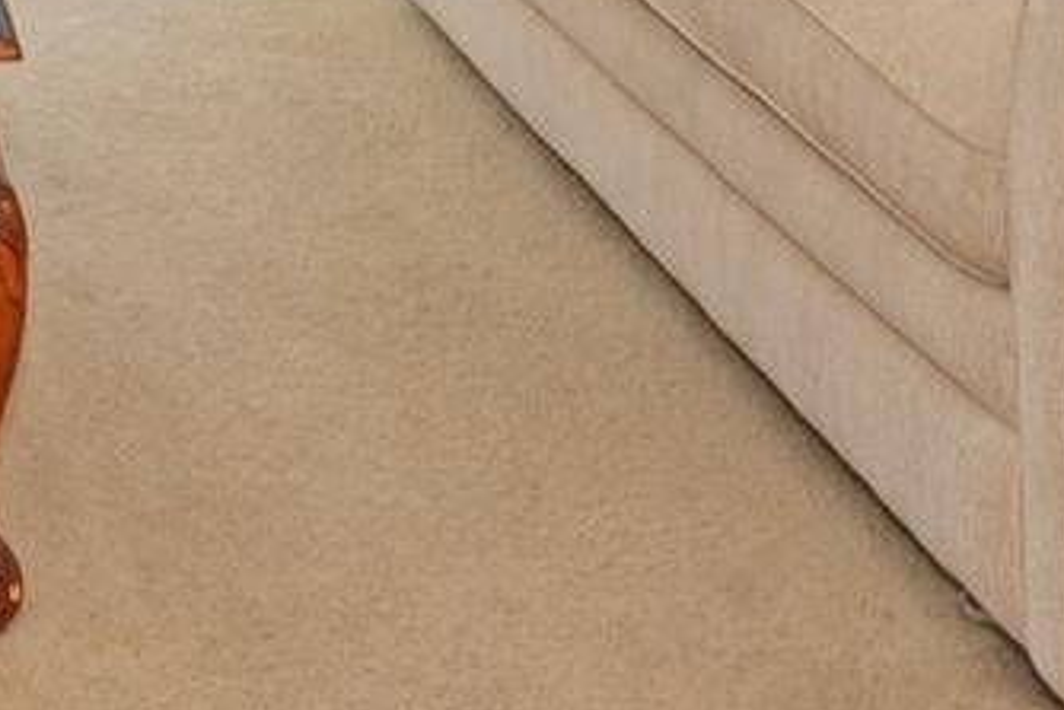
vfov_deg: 12.5
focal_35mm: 93
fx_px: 2761
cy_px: -793
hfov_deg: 19.8
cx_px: -370
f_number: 5.6
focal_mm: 13
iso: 280
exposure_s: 1/125
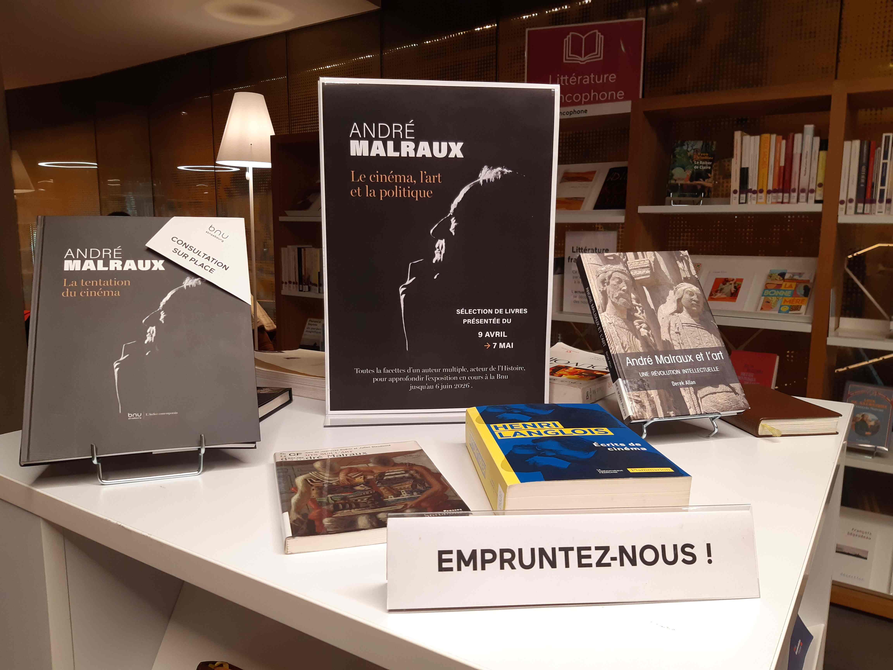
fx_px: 671
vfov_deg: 53.1
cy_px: 335
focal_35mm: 26
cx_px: 446
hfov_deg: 67.3
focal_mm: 3.92
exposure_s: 1/50
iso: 64
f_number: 1.7
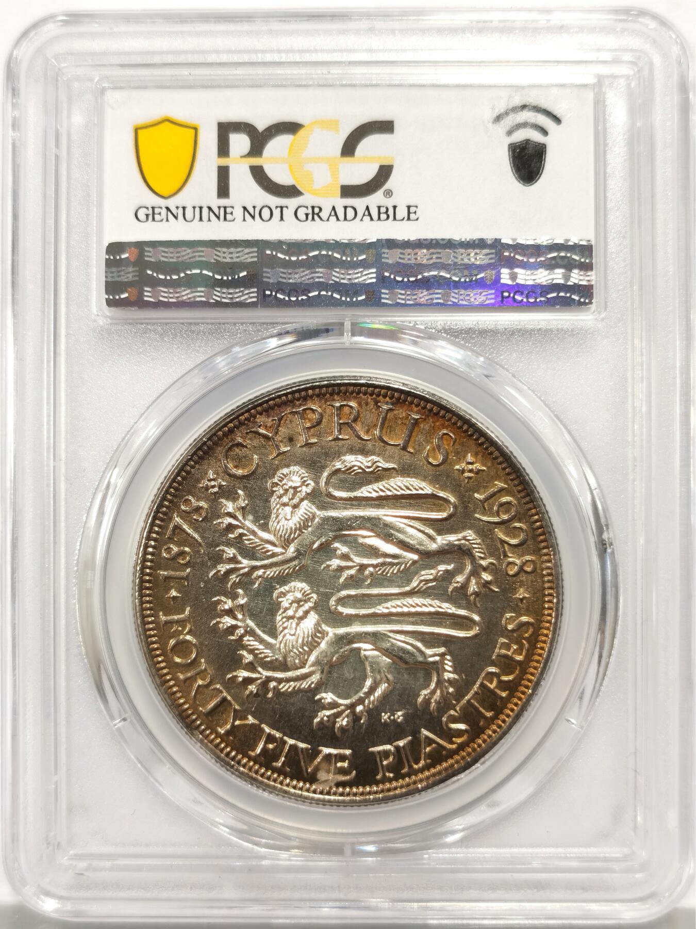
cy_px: 464
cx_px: 348
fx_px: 1448
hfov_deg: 27.0
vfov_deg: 35.5
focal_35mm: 54
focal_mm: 5.56
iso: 125
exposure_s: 1/100
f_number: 16
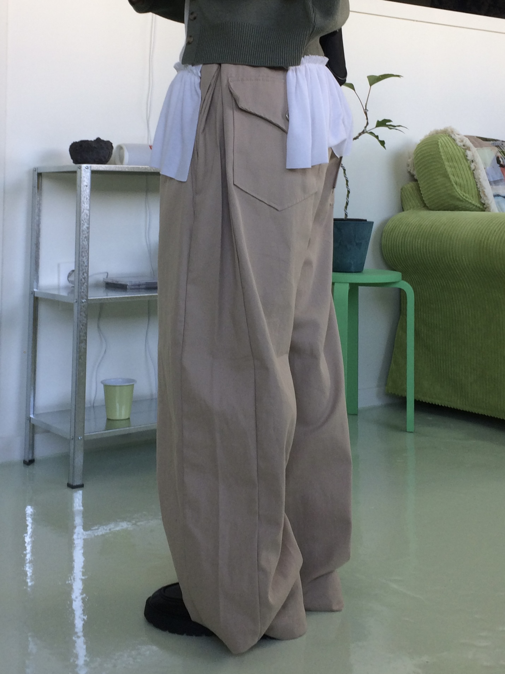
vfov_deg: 61.7
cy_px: 337
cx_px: 252
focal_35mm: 29
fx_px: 564
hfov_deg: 48.2
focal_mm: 4.15
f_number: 2.2
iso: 50
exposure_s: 1/60
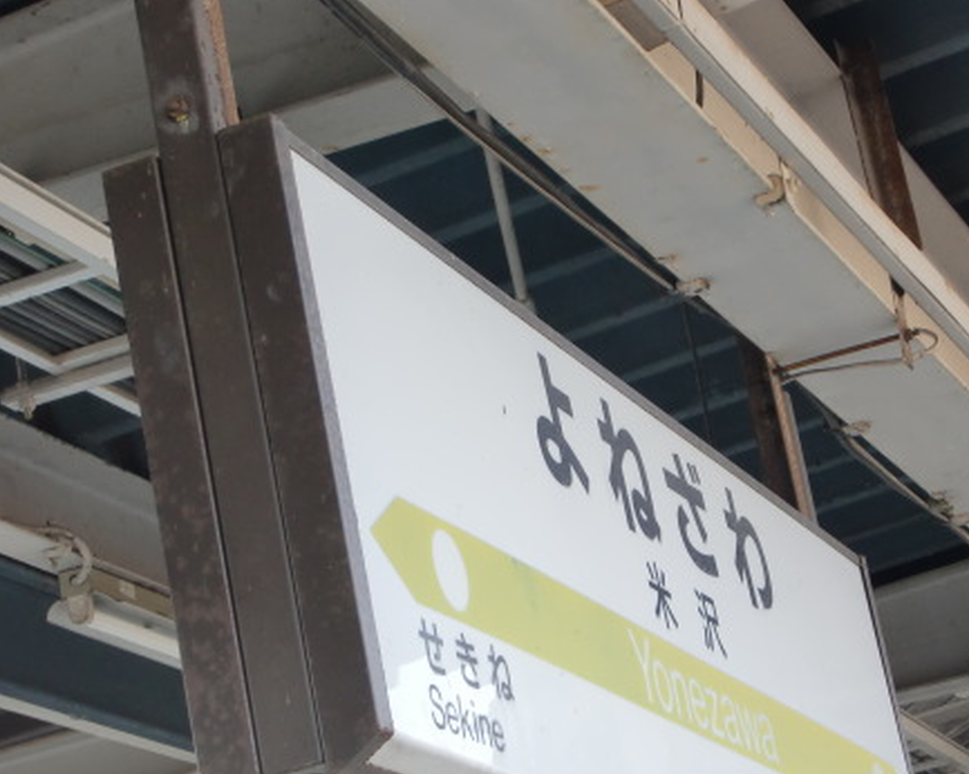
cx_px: 553
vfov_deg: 13.5
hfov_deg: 16.9
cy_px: 521
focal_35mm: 114
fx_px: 3268
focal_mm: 13.9
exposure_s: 1/80
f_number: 4.6
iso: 100
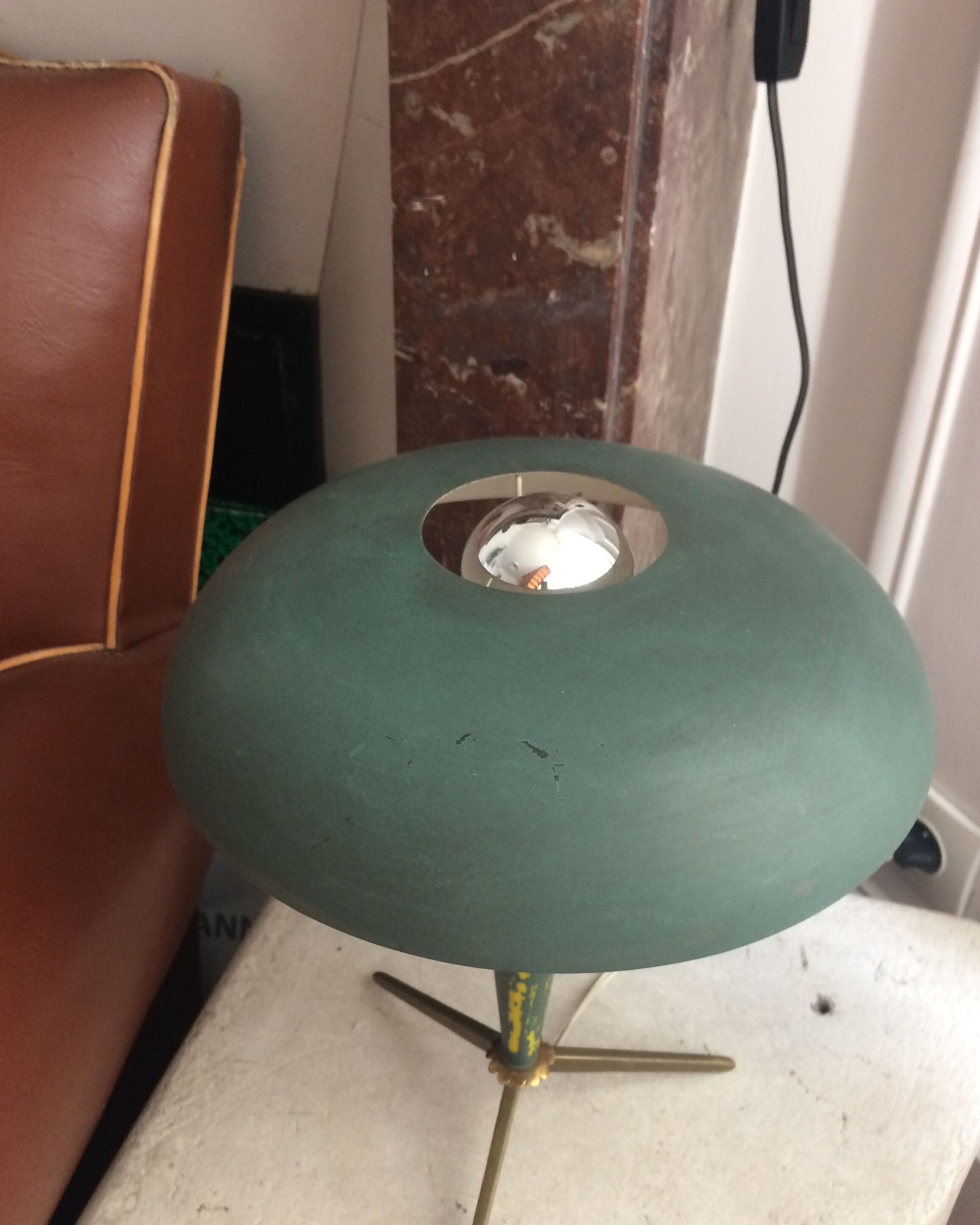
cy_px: 645
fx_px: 1160
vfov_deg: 55.6
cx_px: 479
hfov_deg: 45.8
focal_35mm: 32
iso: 160
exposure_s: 1/33
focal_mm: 4.15
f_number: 2.2
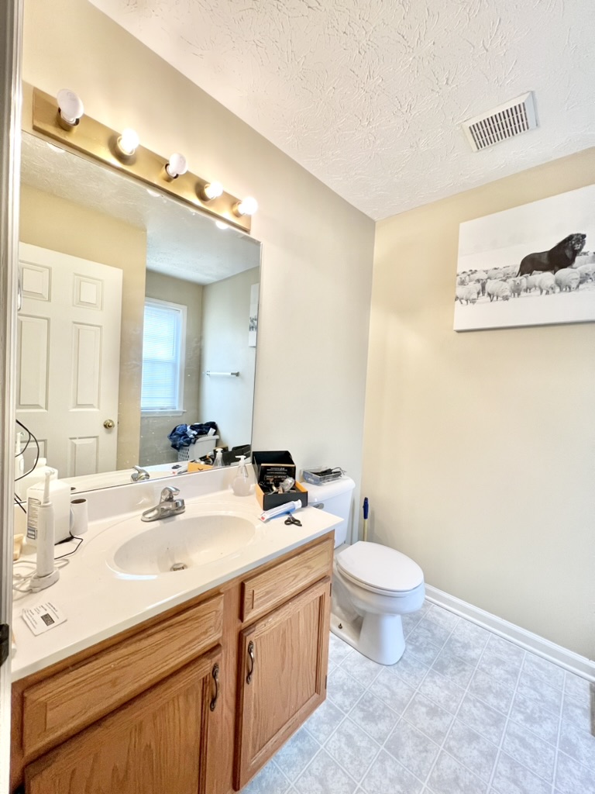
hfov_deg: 89.9
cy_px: 397
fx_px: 298
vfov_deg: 106.2
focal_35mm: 13
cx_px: 298
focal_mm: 1.57
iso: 200
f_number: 1.8
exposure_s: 1/120
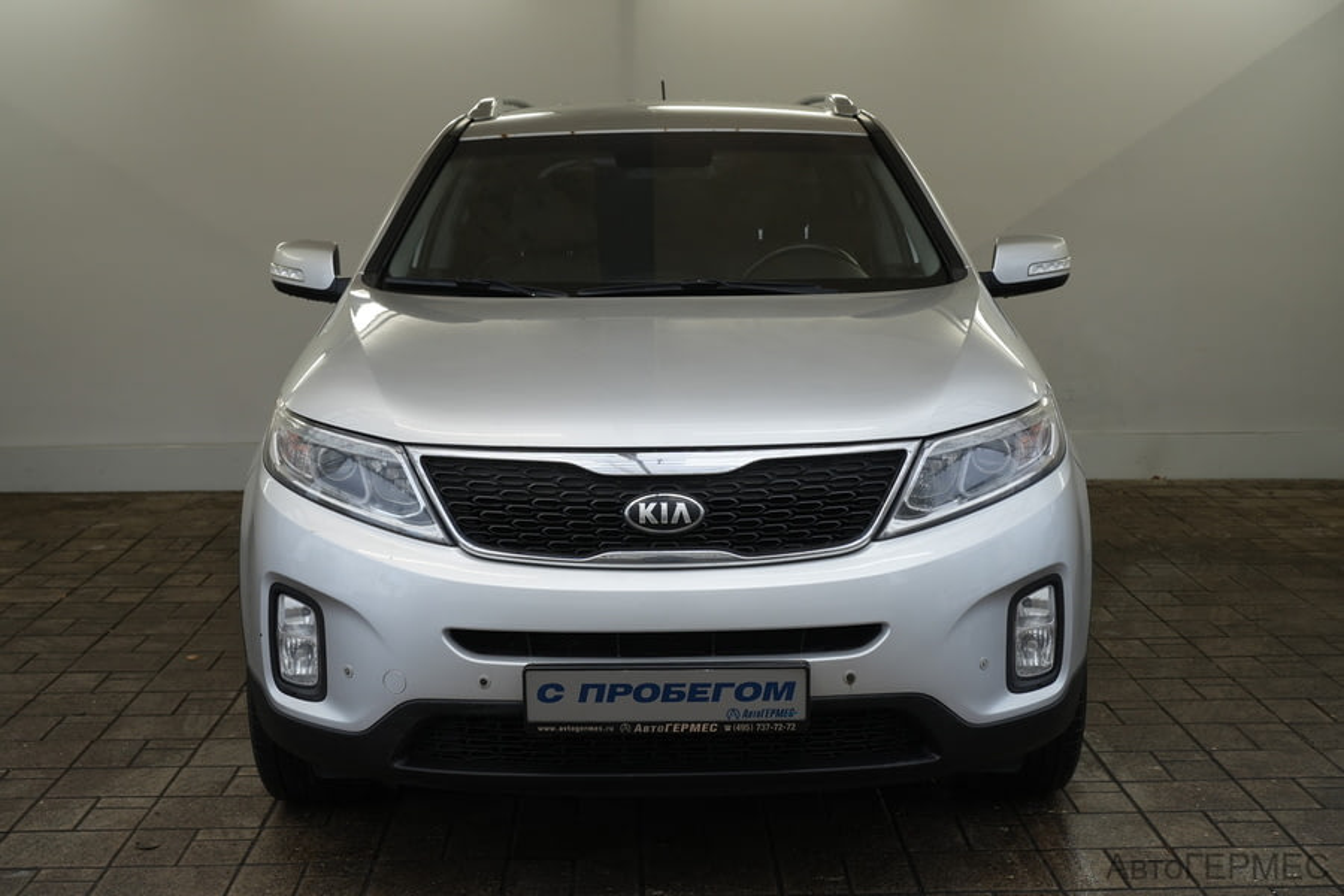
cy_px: 448
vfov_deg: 29.9
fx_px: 1680
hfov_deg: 43.6
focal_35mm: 45
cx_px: 672
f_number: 5.6
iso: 500
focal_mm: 45
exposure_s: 1/200
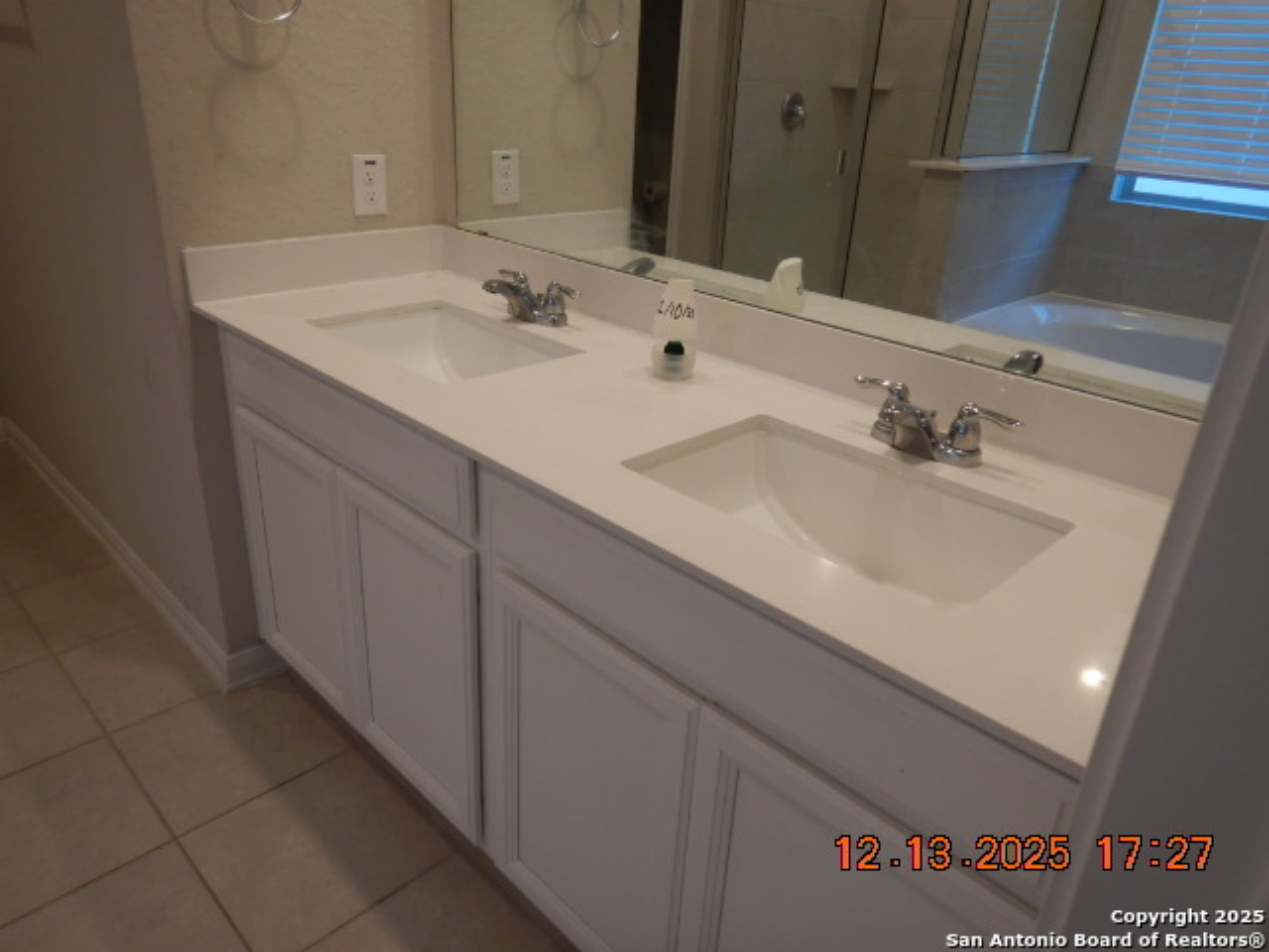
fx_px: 880
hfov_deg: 71.6
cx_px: 634
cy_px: 476
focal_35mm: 24
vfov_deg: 56.8
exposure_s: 1/60
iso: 125
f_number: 2.8
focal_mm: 4.3
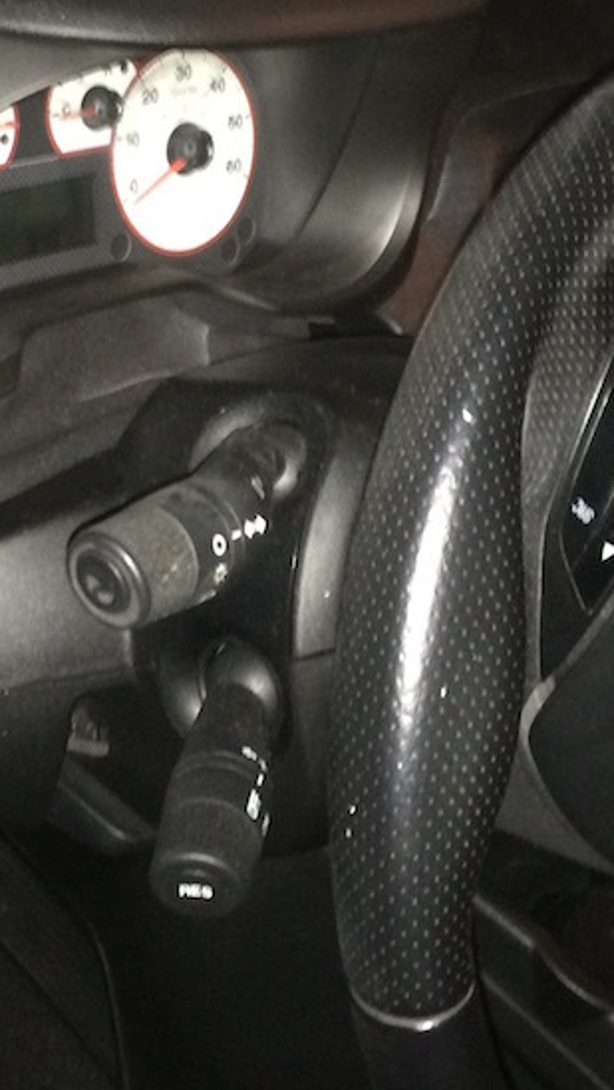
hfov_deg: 17.5
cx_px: 236
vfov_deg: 30.0
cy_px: 244
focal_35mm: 69
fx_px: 1996
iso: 320
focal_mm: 4.15
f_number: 2.2
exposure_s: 1/17
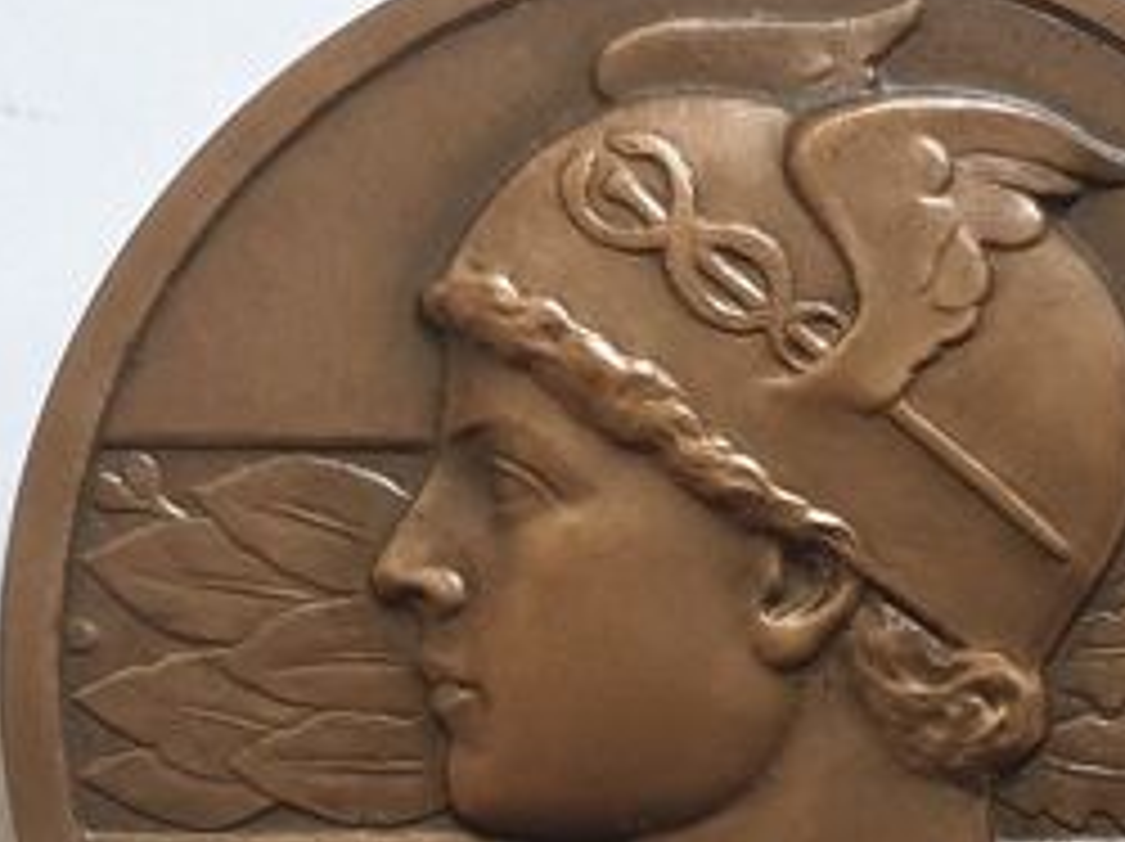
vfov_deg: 28.2
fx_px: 1623
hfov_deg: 38.0
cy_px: 720
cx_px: 711
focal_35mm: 50
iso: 250
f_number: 2.4
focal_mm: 4.3
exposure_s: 1/50
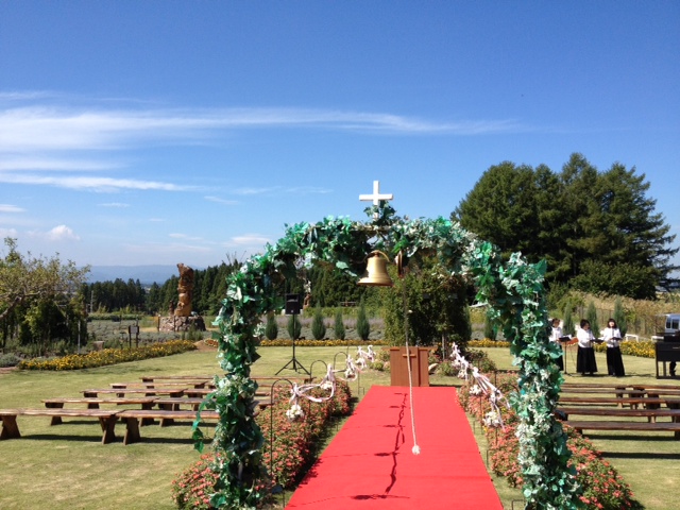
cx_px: 340
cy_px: 255
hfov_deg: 52.6
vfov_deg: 40.7
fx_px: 688
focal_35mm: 35
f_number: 2.4
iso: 64
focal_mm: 4.28
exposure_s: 1/1493
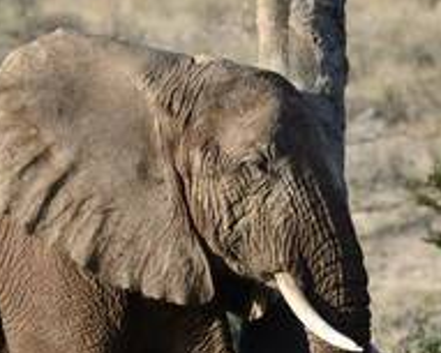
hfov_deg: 1.4
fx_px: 17498
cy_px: 273
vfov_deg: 1.2
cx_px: 291
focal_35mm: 1340
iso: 220
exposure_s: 1/500
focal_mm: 260
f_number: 5.3
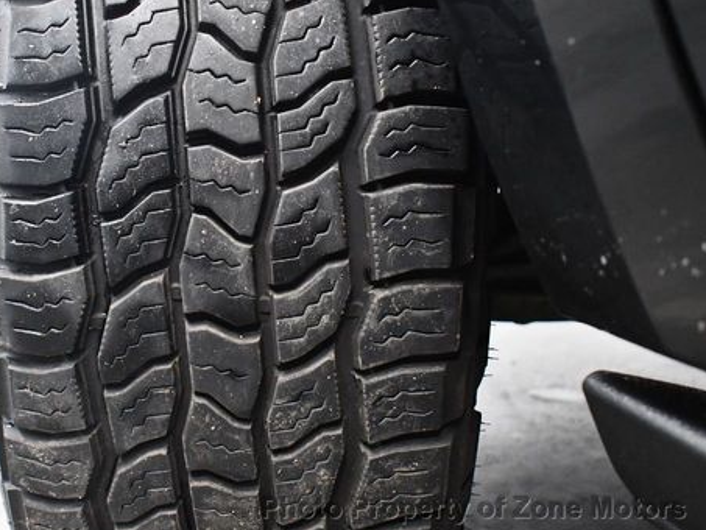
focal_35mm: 49
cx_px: 238
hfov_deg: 38.5
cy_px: 203
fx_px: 1000
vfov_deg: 29.6
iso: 3200
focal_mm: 18
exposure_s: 1/60
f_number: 3.5
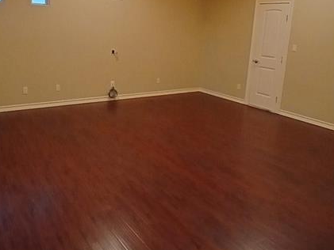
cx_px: 129
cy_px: 71
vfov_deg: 44.4
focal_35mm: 31
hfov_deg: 57.8
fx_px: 299
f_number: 2.2
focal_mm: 1.4
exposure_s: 1/30
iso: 500
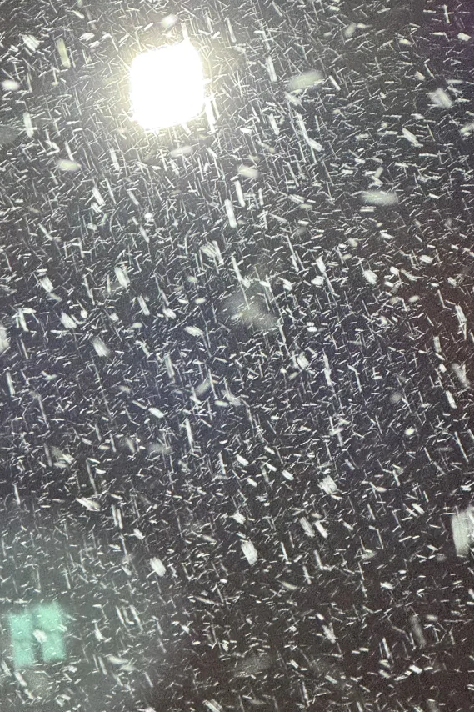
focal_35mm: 135
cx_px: 90
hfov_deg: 10.1
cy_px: 377
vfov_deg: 15.2
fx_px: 2667
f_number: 2.8
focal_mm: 9
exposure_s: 1/50
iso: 400
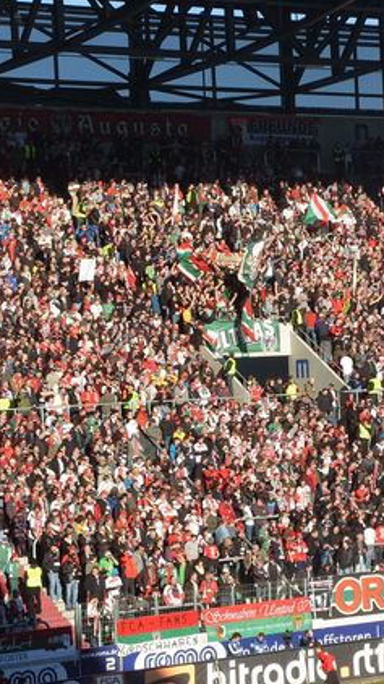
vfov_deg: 17.2
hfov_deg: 9.6
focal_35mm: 125
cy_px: 343
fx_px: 2265
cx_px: 429
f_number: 5.7
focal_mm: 18.9
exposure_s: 1/500
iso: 80
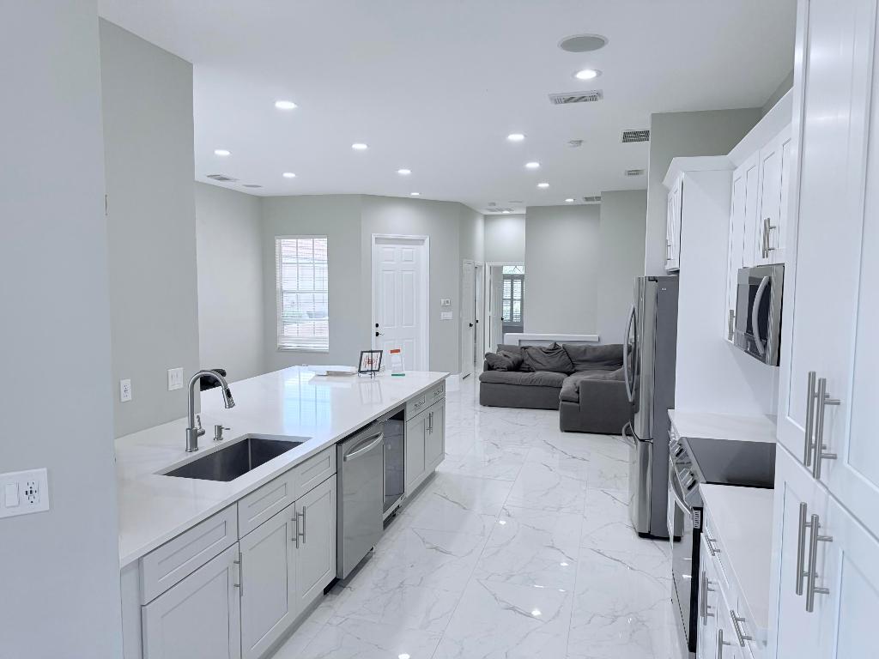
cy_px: 330
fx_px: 609
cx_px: 440
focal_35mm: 24
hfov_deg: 71.6
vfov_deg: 56.8
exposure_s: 1/193
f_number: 1.78
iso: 200
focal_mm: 6.76
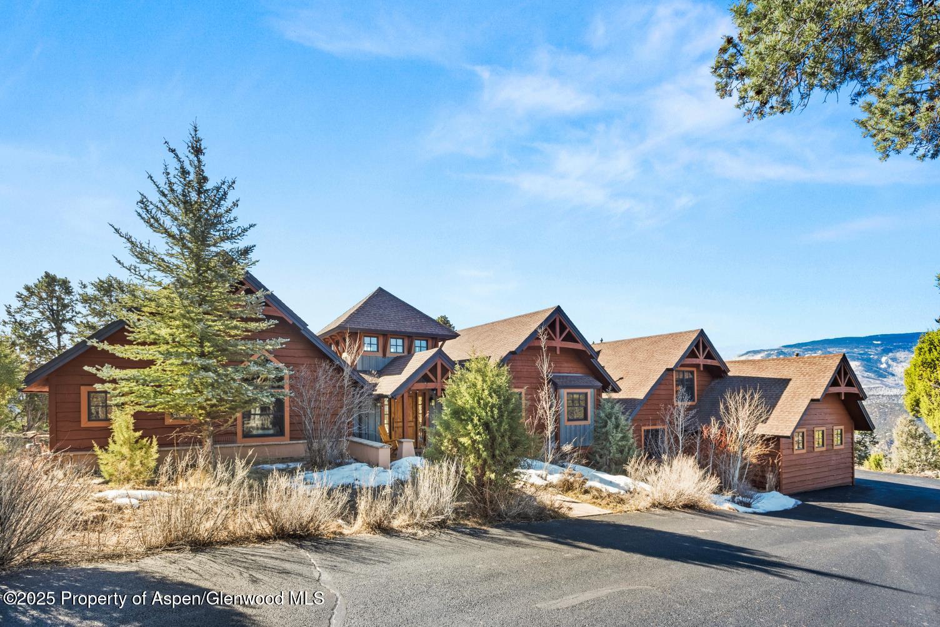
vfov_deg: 70.5
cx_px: 470
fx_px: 444
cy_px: 314
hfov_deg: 93.3
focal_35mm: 17
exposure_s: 1/100
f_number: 11
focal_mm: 17
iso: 400
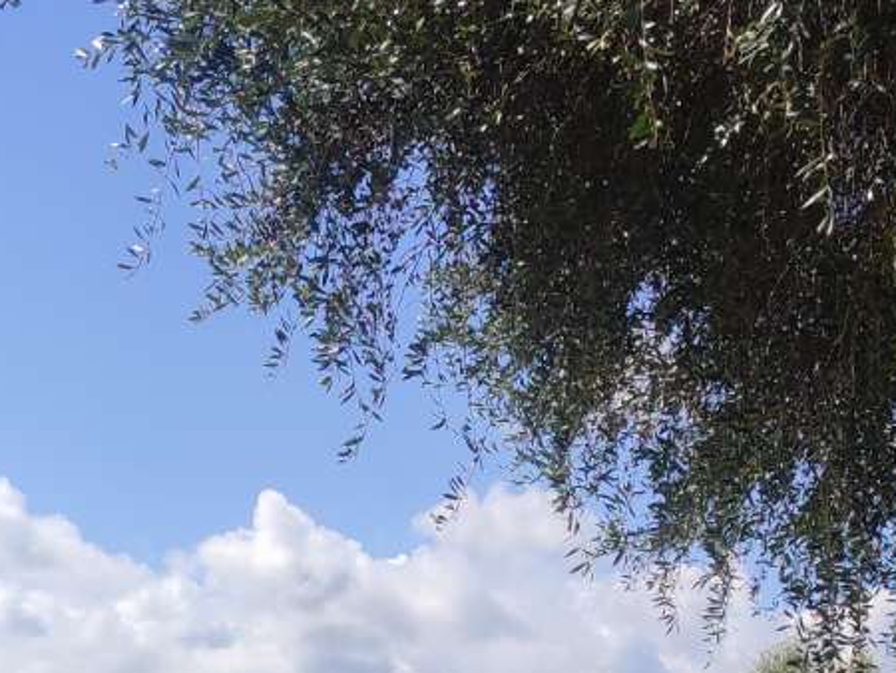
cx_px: 400
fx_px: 2072
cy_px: 1104
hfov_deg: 24.4
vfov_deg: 16.3
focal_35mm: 80
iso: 50
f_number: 1.89
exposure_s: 1/901
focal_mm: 5.89
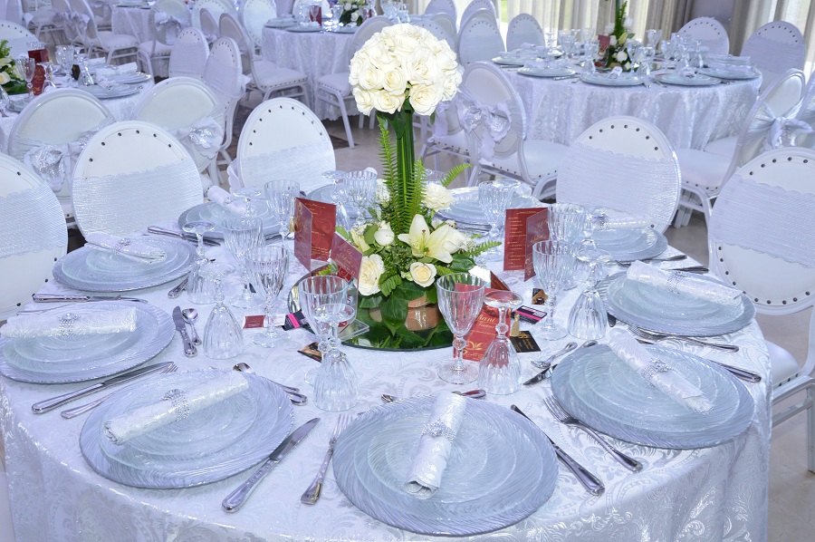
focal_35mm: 33
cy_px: 271
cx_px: 408
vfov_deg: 39.9
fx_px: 746
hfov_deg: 57.3
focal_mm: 22
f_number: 7.1
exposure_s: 1/60
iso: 800
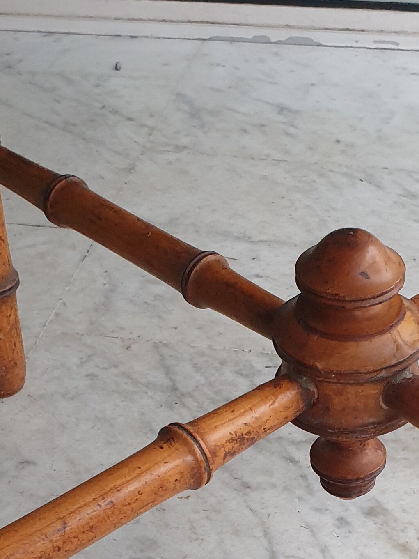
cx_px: 298
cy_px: 520
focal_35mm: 77
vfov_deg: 24.5
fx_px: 1243
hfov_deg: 19.0
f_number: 2.4
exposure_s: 1/50
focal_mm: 4.3
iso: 250
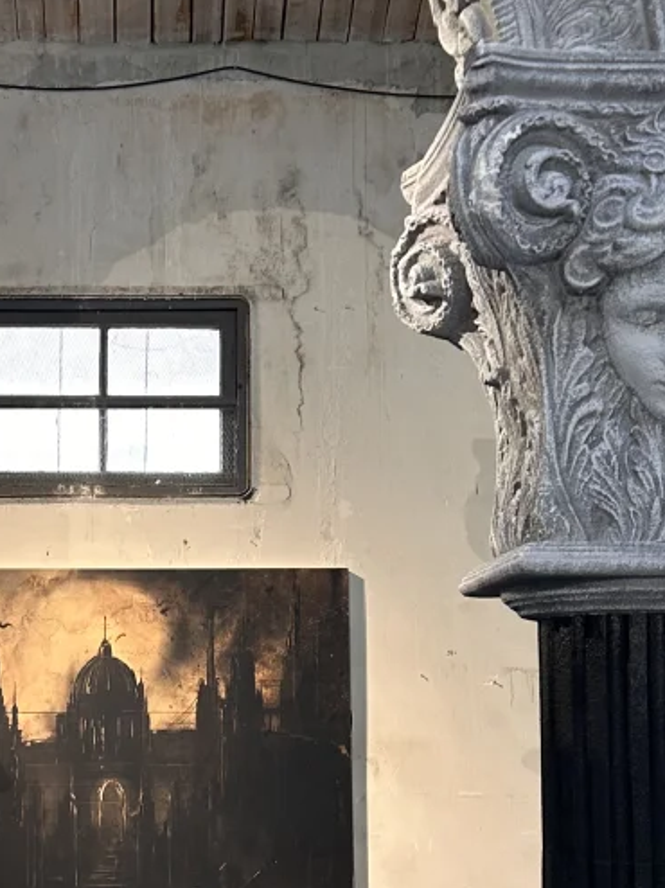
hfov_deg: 20.7
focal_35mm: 70
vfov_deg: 27.7
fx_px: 1795
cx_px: 111
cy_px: 573
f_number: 1.78
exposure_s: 1/50
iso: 160
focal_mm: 6.86
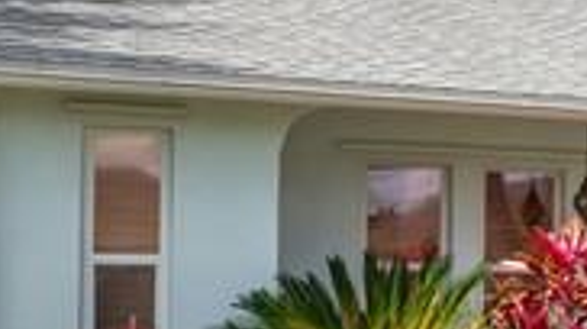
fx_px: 1337
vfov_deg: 13.9
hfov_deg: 22.8
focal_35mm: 86
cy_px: 306
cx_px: 703
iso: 200
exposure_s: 1/800
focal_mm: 7
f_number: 7.1
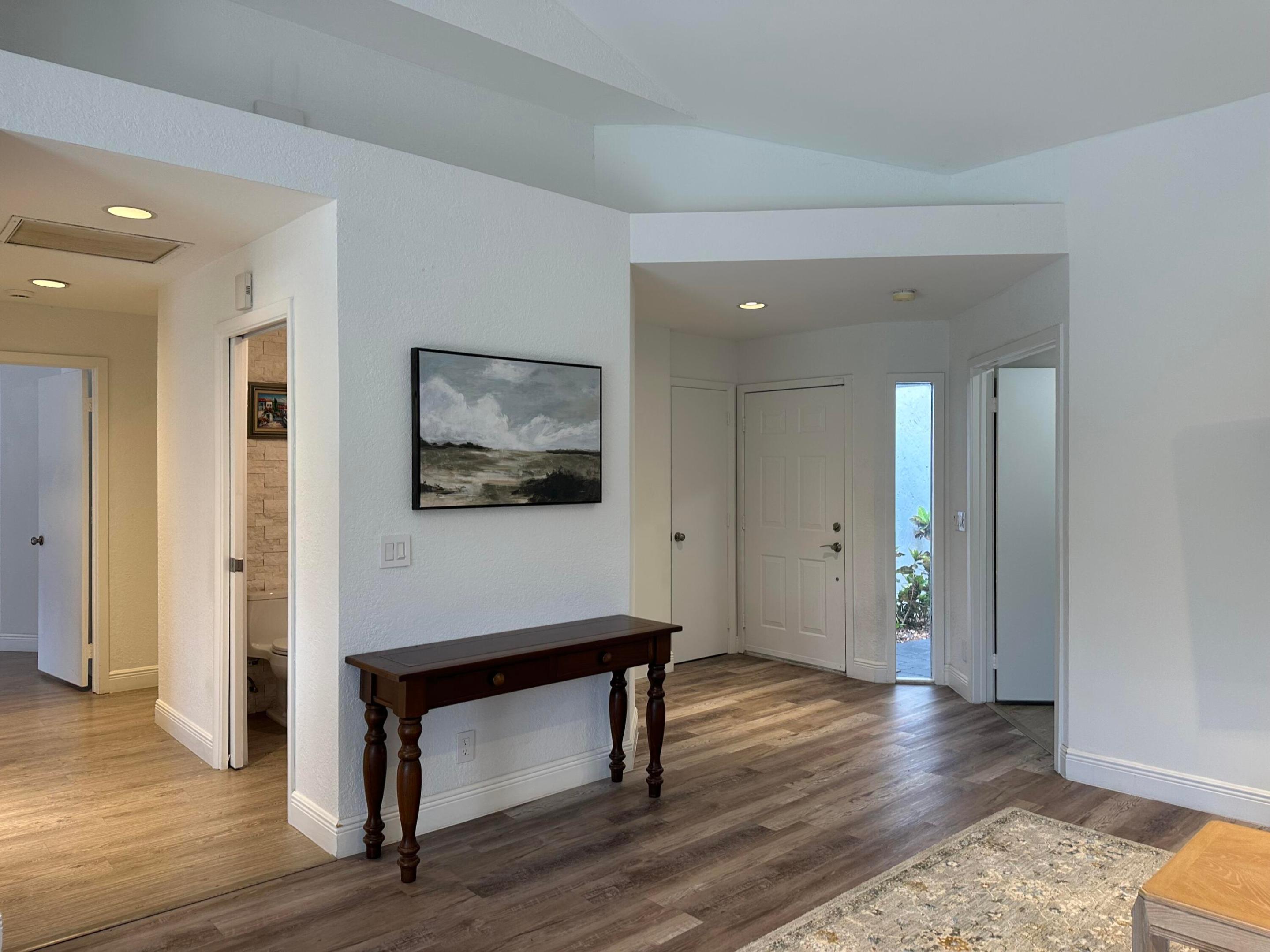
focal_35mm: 24
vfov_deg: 56.8
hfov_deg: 71.6
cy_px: 476
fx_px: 881
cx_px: 635
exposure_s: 1/120
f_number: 1.78
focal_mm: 6.86
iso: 125
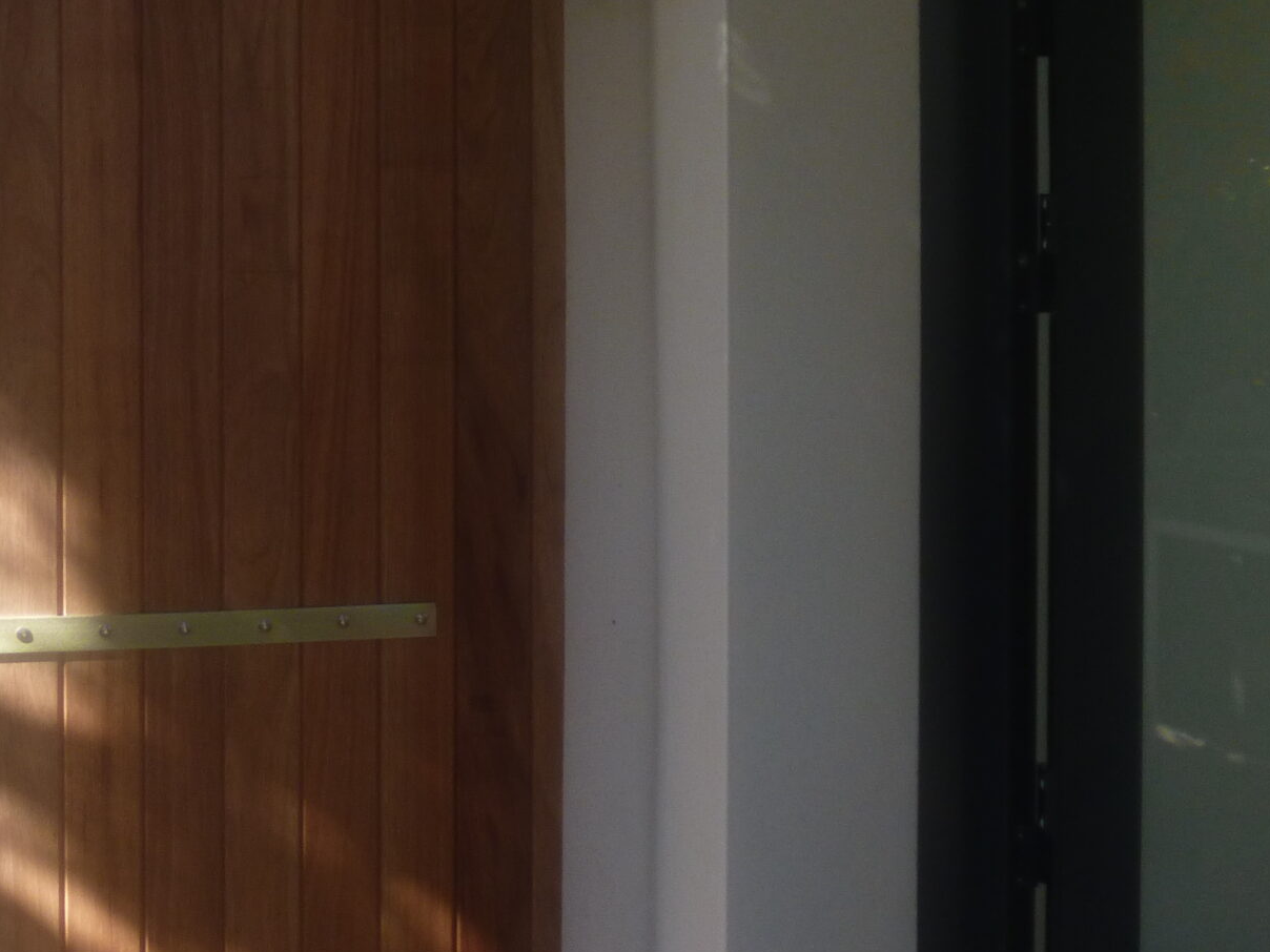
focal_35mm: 53
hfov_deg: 34.7
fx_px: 1944
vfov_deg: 27.0
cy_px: 185
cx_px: 200
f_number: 2.8
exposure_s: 1/400
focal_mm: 4.3
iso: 100
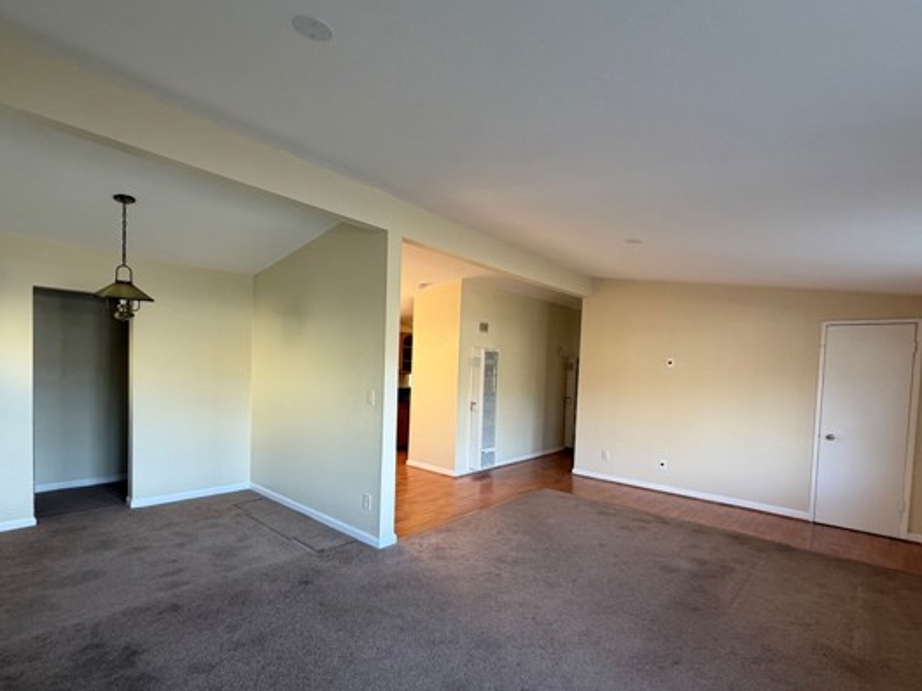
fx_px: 453
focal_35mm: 17
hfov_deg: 90.8
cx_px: 420
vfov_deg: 74.5
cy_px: 381
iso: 200
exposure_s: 1/120
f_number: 2.2
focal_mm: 2.22
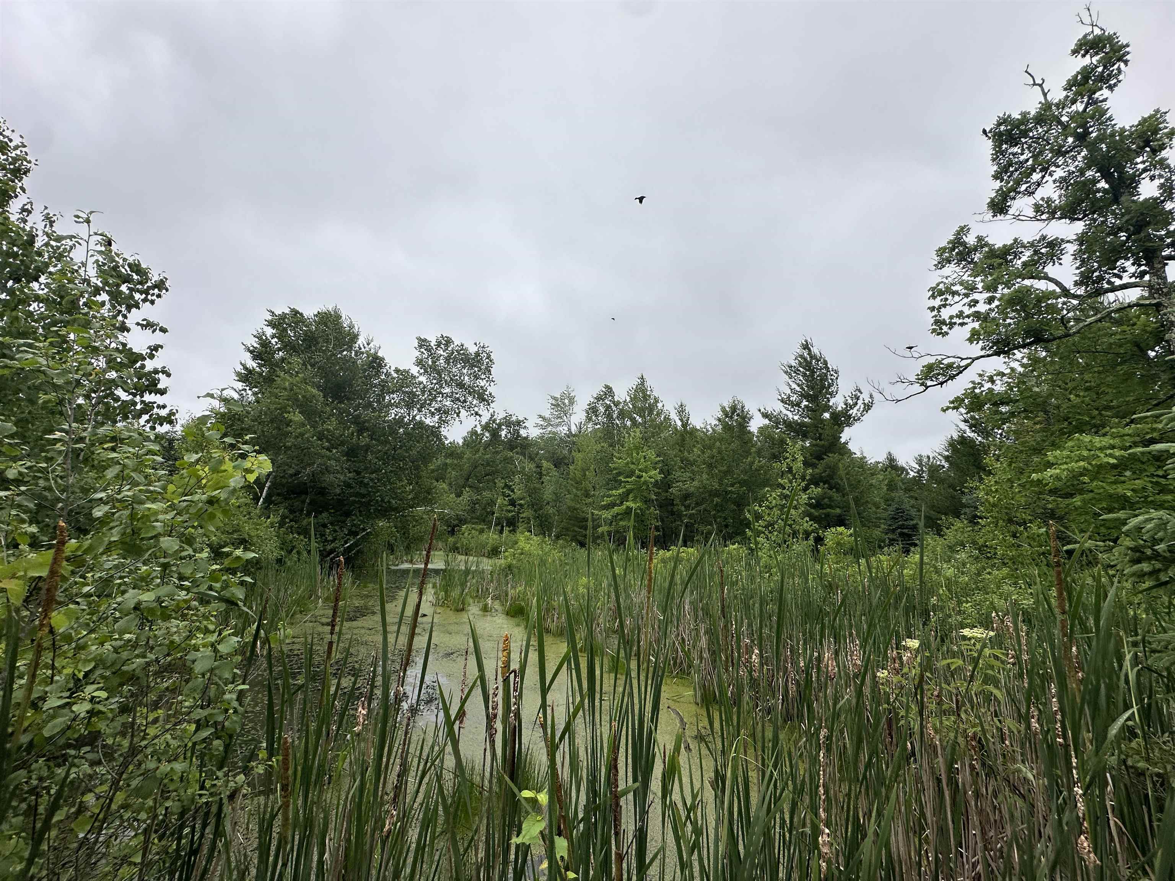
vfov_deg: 85.7
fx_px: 475
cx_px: 588
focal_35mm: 14
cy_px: 440
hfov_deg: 102.1
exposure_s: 1/1261
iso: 50
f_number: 2.2
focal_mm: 2.22
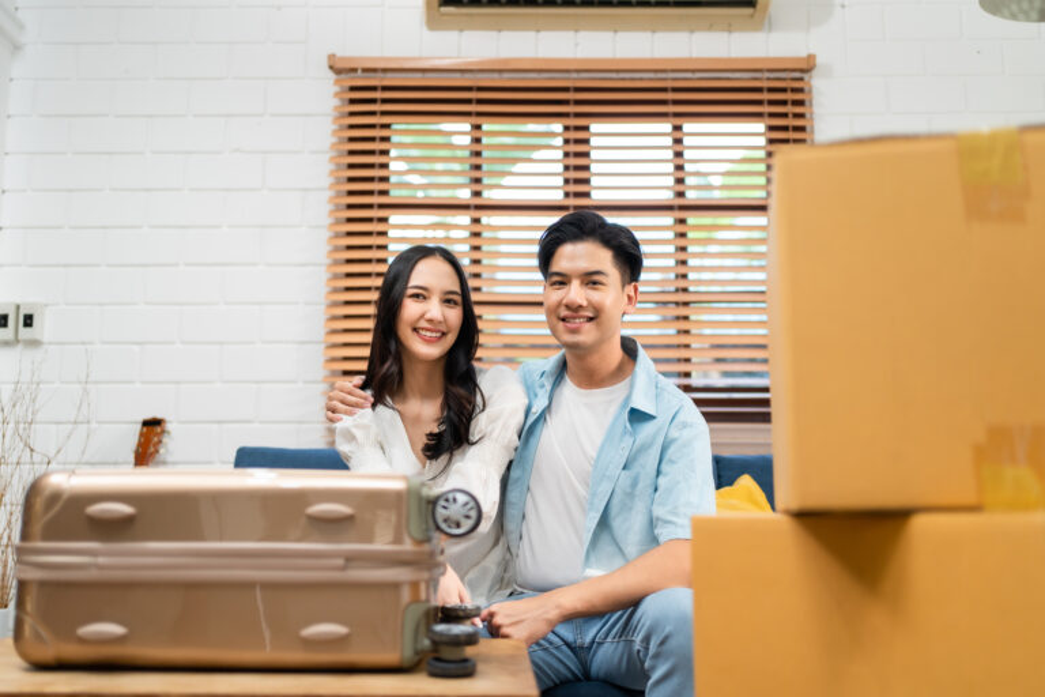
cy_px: 348
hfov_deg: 54.4
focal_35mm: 35
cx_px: 522
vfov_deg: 37.9
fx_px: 1016
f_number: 1.8
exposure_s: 1/500
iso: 640
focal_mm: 35
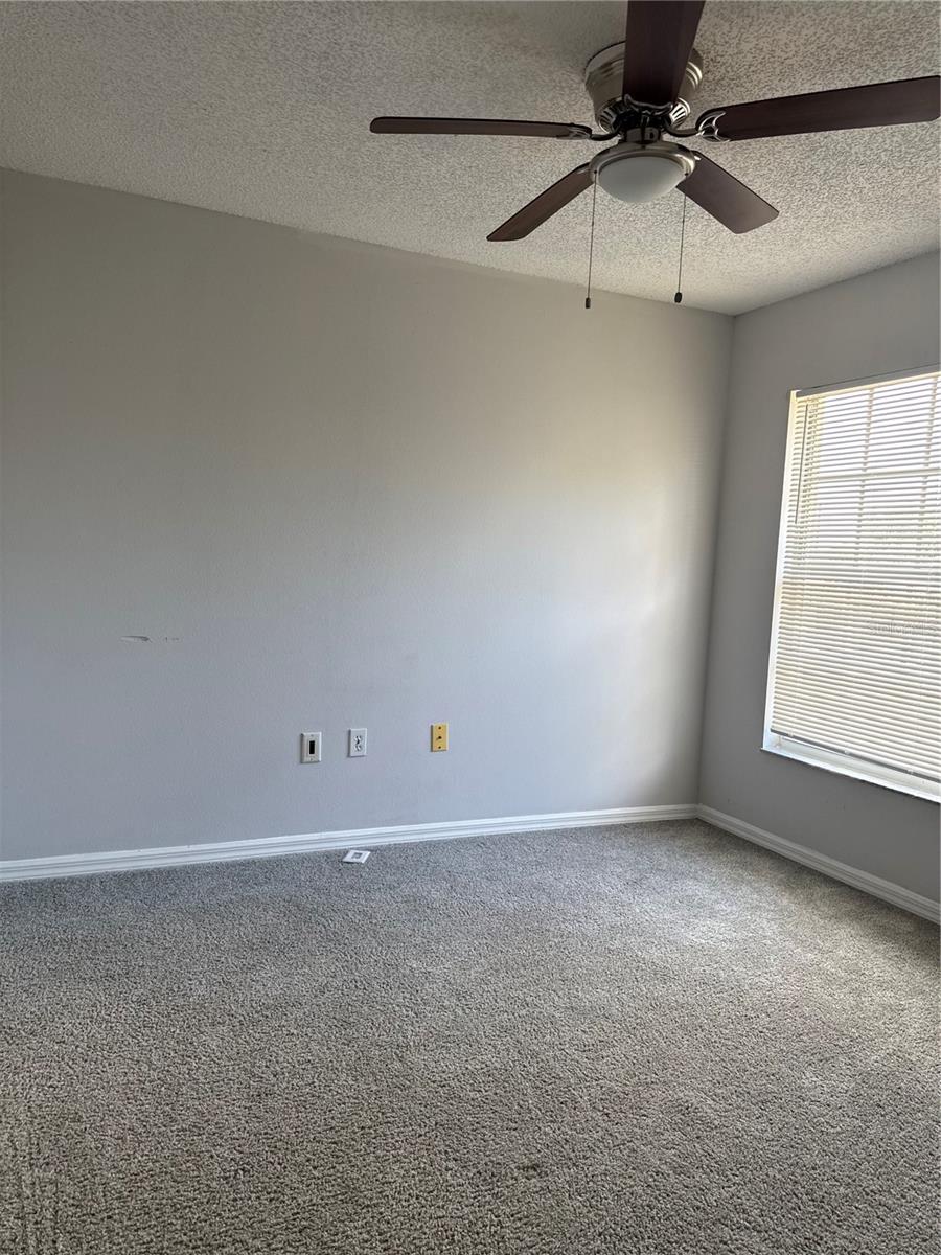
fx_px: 870
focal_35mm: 24
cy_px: 628
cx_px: 470
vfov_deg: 71.6
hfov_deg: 56.8
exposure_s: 1/121
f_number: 1.78
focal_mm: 6.76
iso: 125
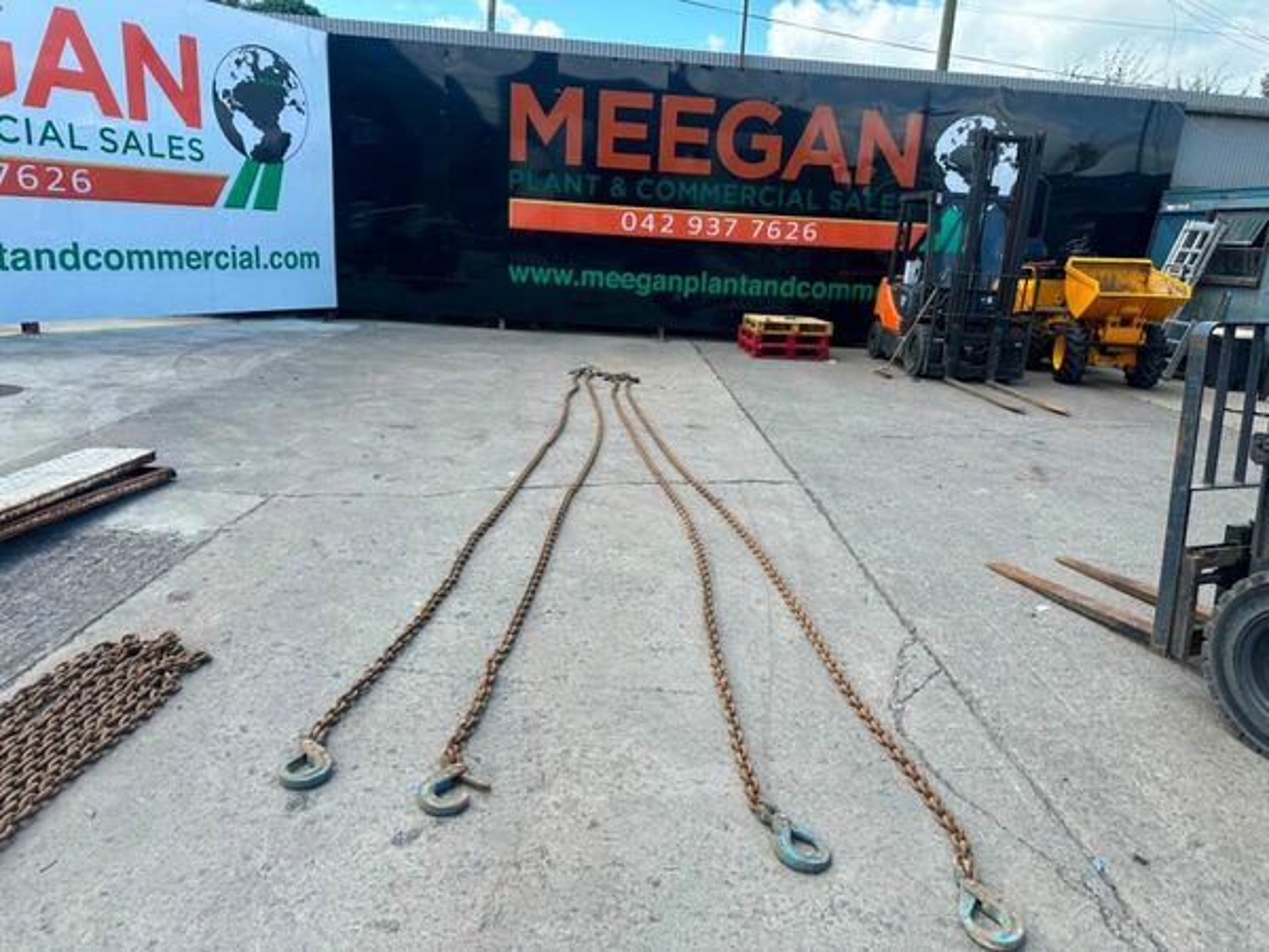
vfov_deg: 56.8
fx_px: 880
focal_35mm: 24
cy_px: 476
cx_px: 634
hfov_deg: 71.6
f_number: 1.78
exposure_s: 1/1613
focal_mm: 6.86
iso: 80
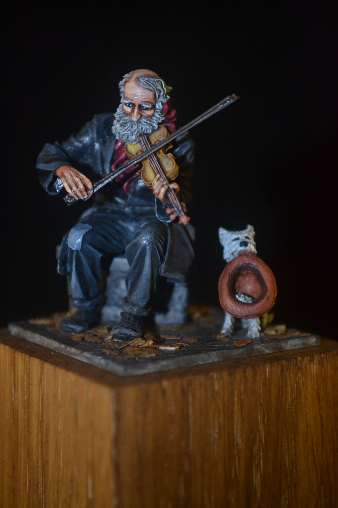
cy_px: 254
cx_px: 169
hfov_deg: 16.6
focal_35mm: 82
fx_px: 1162
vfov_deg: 24.6
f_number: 5.6
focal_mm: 55
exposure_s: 1/60
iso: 1600
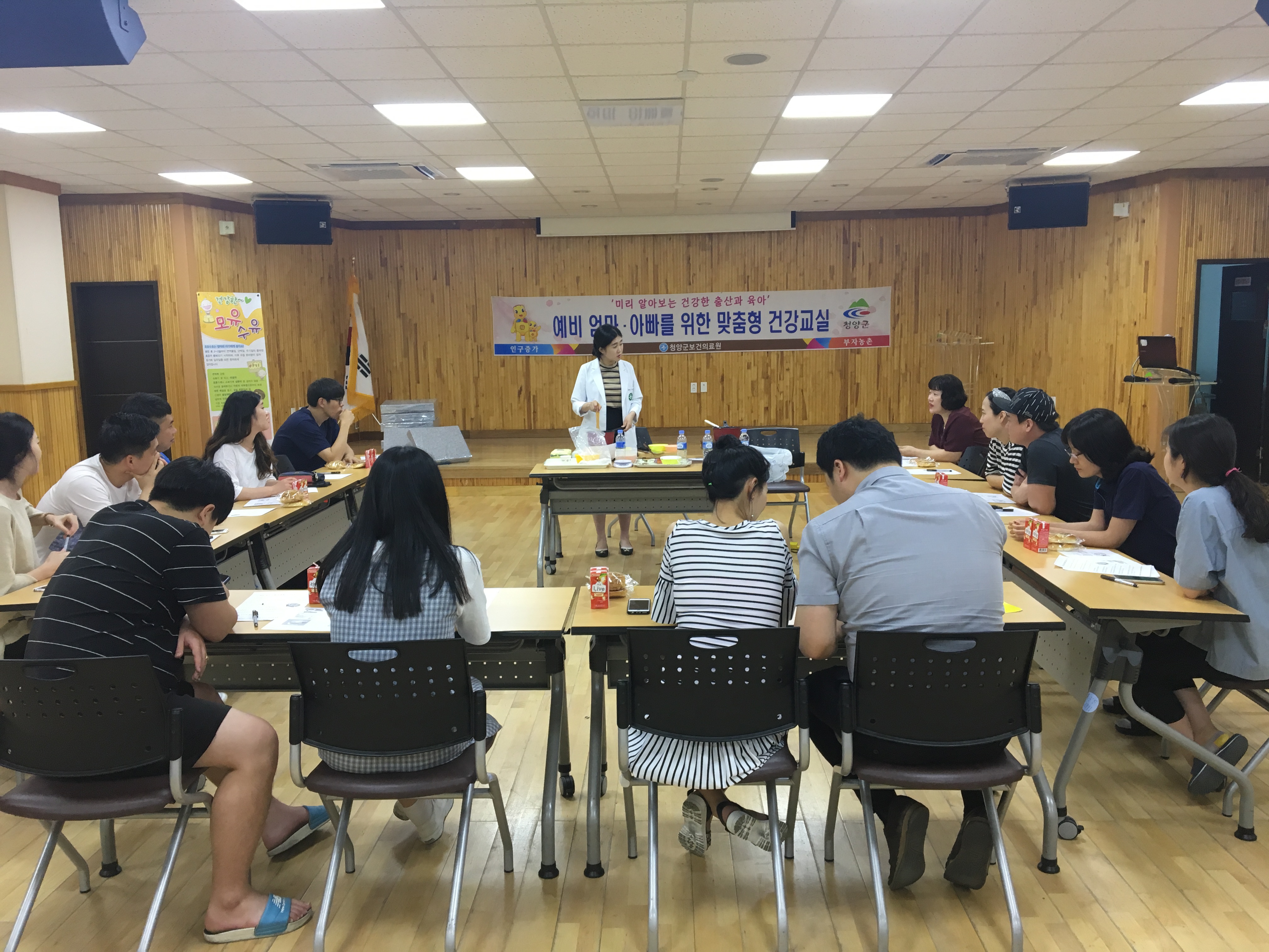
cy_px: 476
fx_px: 1063
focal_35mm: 29
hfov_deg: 61.7
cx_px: 634
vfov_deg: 48.2
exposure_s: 1/30
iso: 64
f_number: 2.2
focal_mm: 4.15
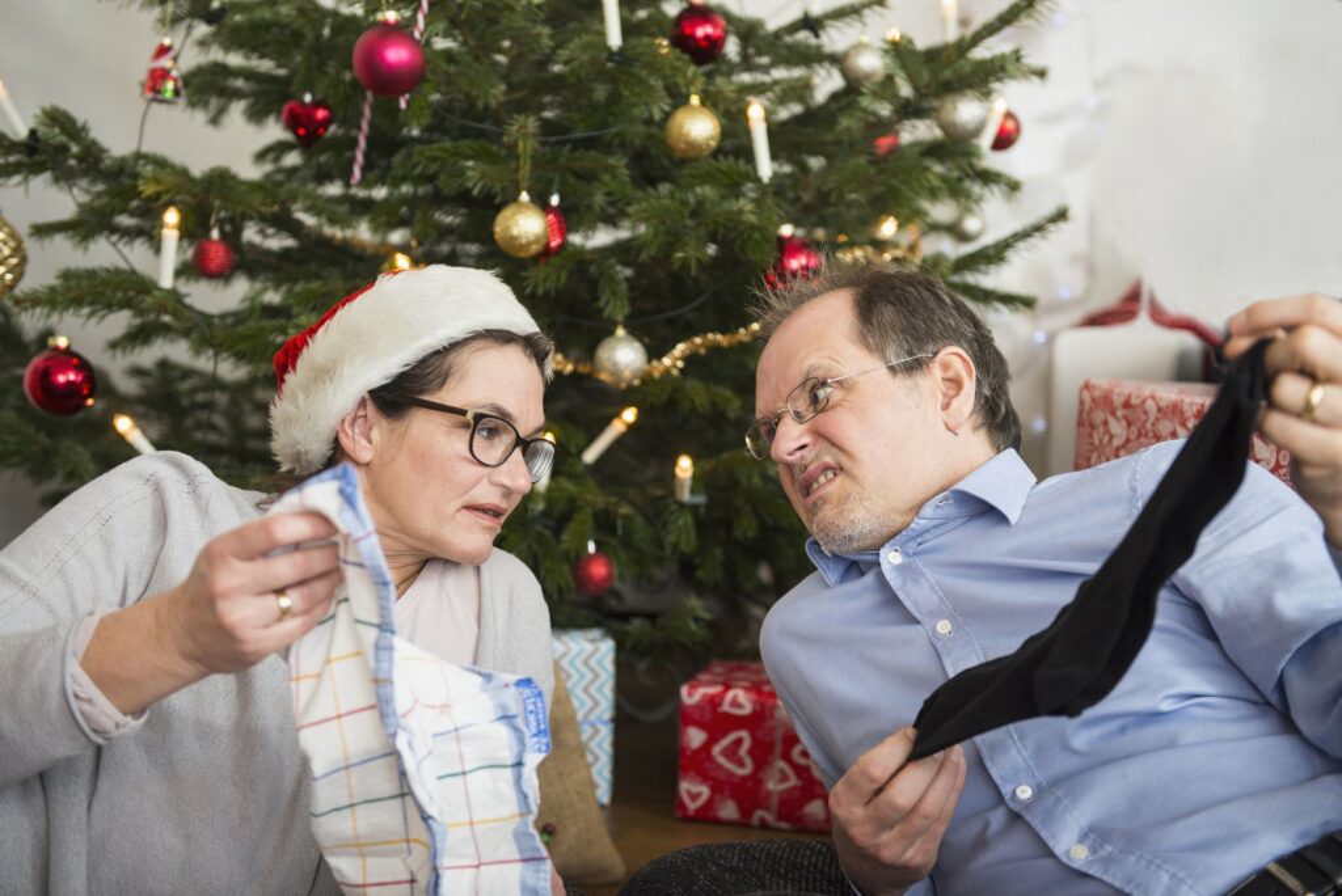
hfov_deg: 35.6
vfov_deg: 24.2
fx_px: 2089
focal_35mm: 56
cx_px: 671
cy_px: 448
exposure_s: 1/160
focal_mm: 56
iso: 400
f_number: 2.8
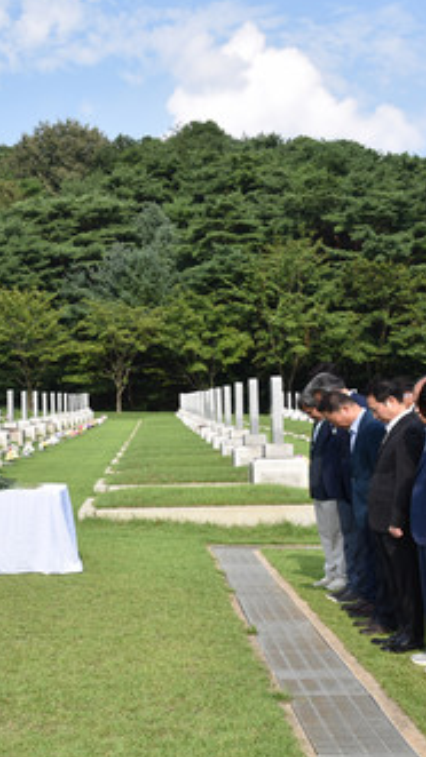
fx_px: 1146
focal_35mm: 57
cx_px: 73
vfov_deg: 36.6
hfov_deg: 20.8
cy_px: 423
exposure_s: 1/200
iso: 100
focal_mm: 30
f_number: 8
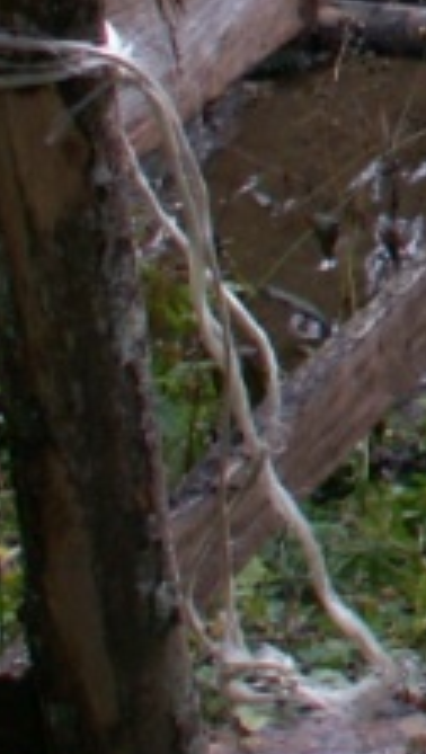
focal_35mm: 175
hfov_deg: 6.2
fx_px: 3502
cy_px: -230
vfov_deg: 11.9
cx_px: 1420
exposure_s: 1/50
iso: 50
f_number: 2.8
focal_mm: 5.86
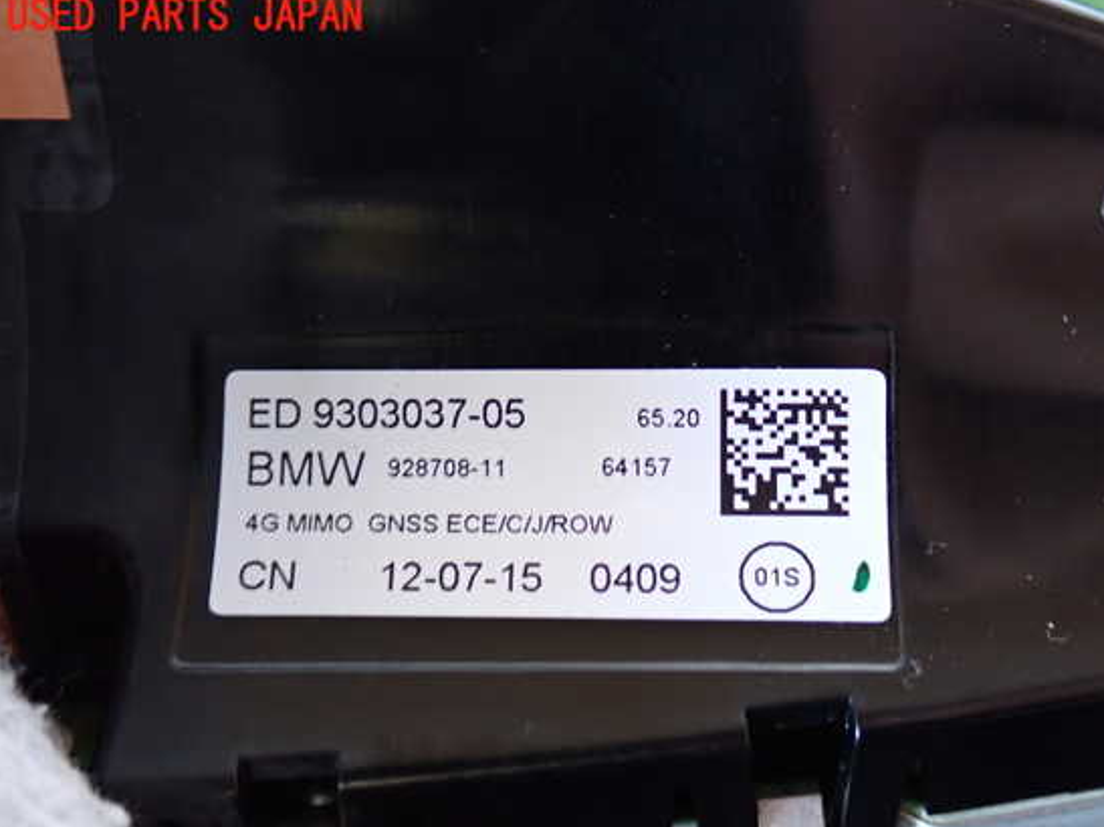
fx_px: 1435
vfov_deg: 32.2
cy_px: 446
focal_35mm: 45
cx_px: 601
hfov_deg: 42.0
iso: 800
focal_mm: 7.31
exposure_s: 1/20
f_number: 2.8
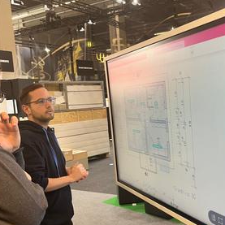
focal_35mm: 42
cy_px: 139
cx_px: 144
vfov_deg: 39.8
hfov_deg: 39.7
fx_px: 309
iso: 125
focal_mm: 5.1
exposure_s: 1/50
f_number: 1.6
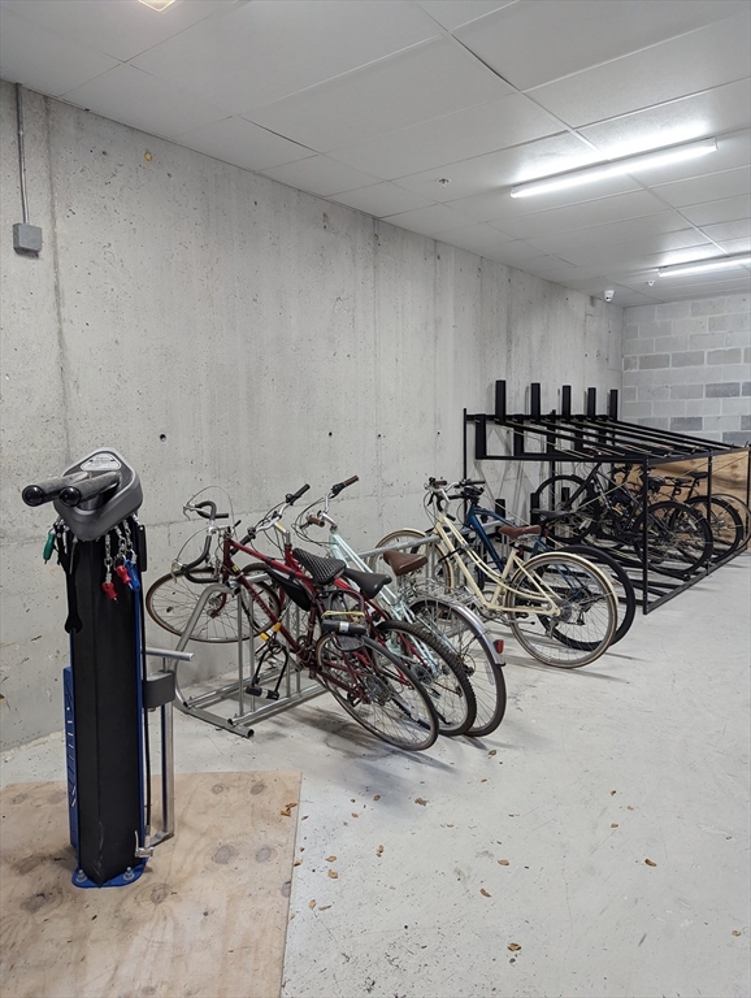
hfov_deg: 56.9
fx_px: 693
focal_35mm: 24
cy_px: 499
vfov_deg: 71.5
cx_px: 376
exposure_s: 1/120
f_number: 1.85
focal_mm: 6.81
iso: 347
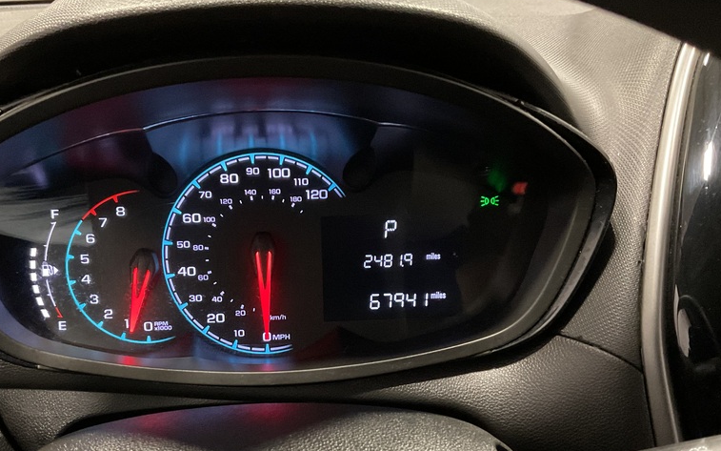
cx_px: 290
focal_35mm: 39
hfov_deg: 50.1
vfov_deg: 32.4
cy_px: 316
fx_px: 766
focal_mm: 3
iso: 250
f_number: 1.8
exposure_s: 1/30
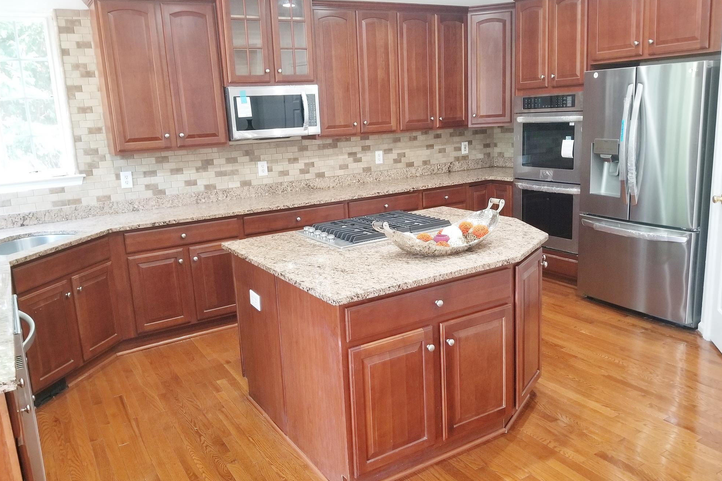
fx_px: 562
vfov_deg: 46.4
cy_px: 241
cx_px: 358
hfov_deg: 65.5
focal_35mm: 28
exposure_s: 1/30
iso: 250
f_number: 1.7
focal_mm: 4.25
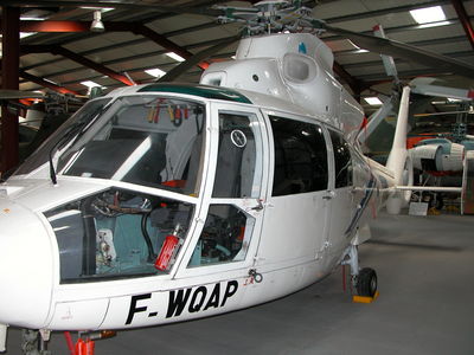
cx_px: 237
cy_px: 178
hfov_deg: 52.6
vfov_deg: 40.7
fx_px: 479
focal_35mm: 35
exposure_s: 1/60
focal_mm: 8.9
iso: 200
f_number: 2.8
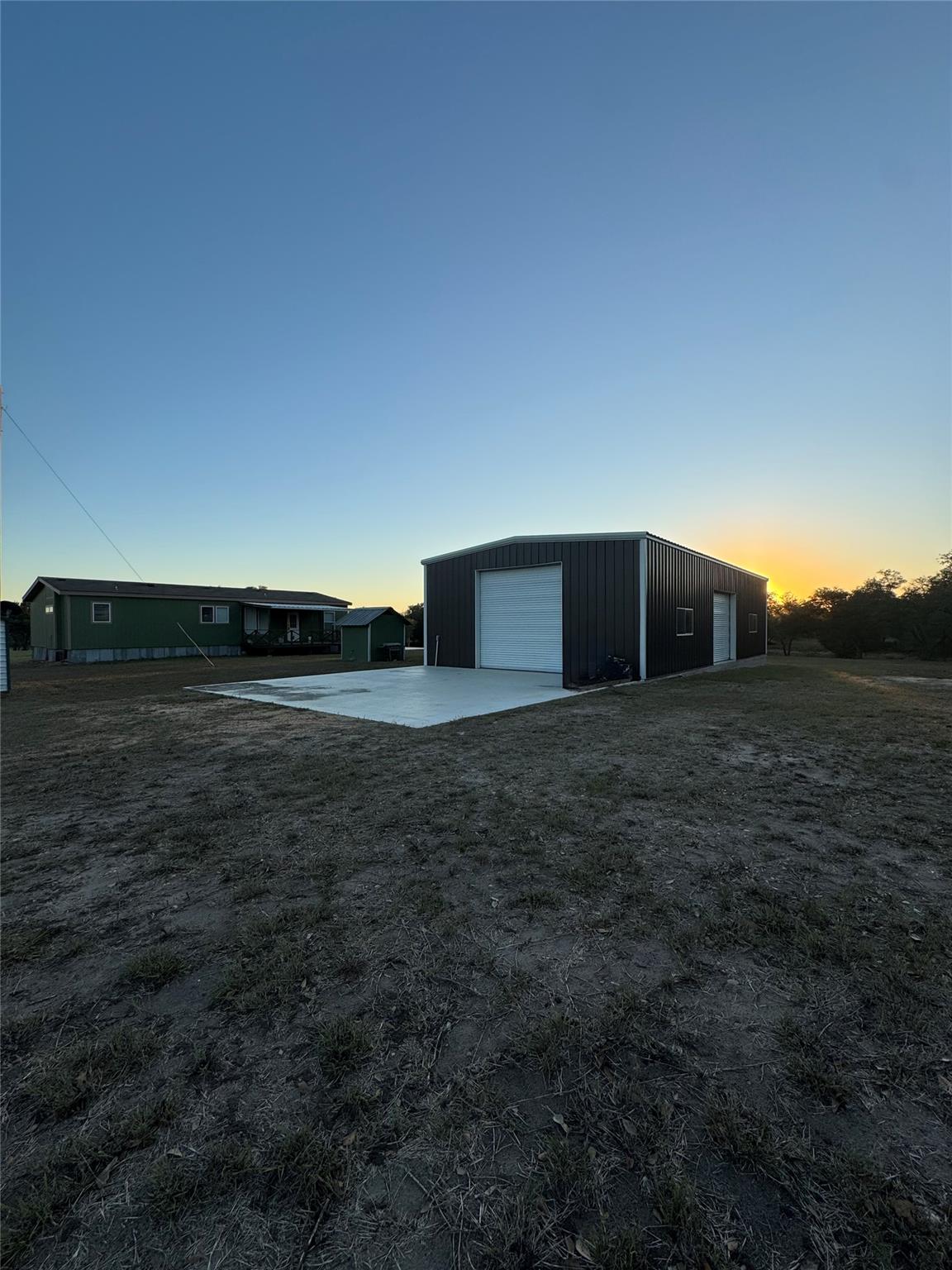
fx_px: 513
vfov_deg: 102.1
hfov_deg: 85.7
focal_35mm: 14
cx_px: 476
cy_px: 635
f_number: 2.2
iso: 40
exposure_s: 1/625
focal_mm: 2.22
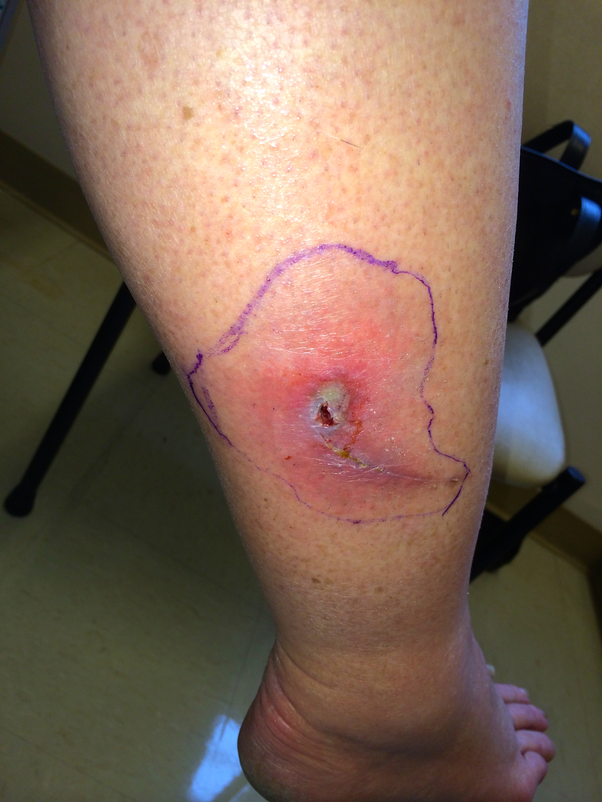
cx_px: 301
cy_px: 401
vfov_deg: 60.0
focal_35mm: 30
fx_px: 696
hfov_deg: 46.8
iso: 32
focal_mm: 4.12
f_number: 2.2
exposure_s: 1/92
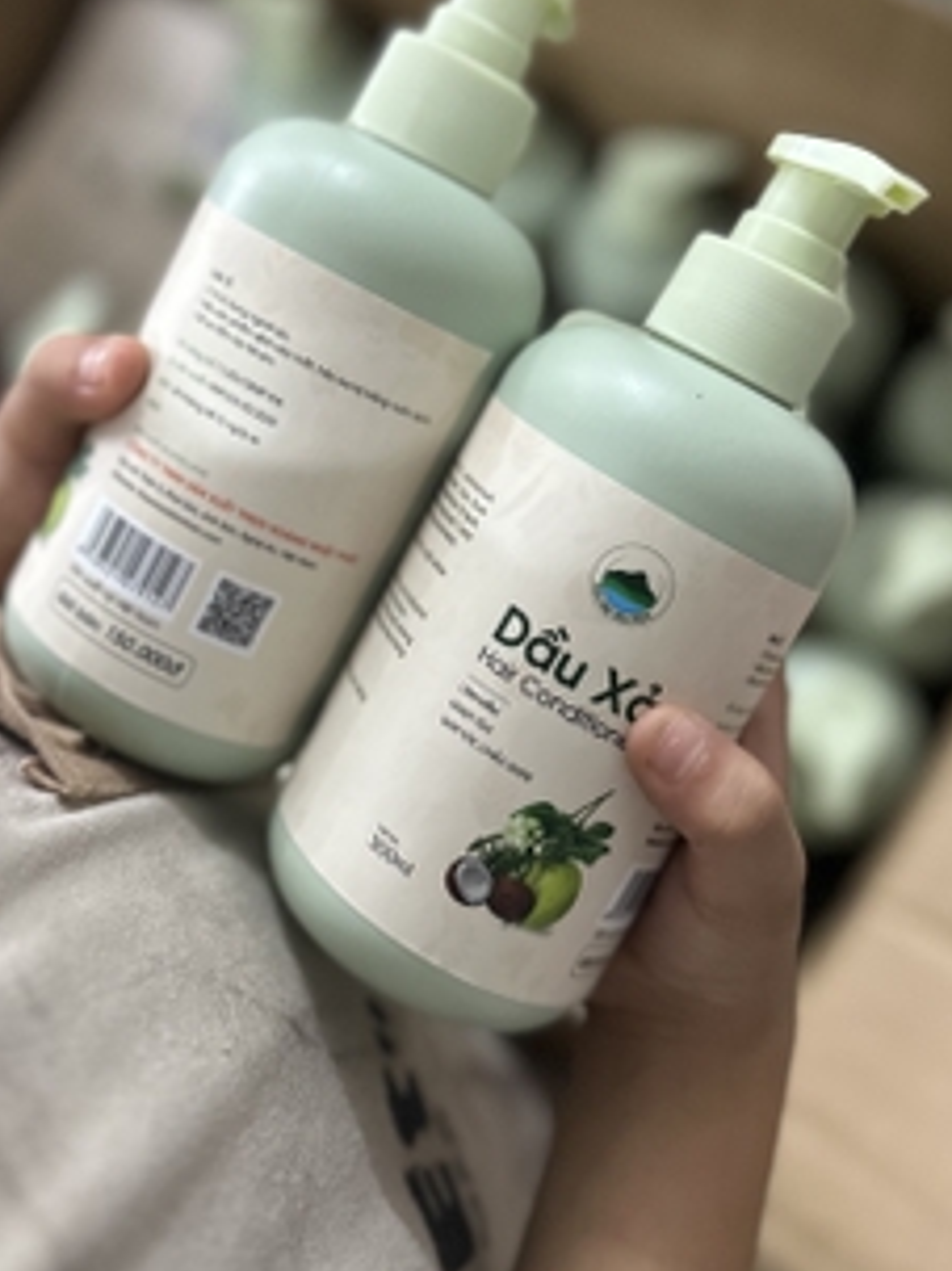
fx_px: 1394
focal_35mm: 38
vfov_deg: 48.5
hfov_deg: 37.6
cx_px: 390
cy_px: 478
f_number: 1.78
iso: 500
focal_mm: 6.86
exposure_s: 1/60
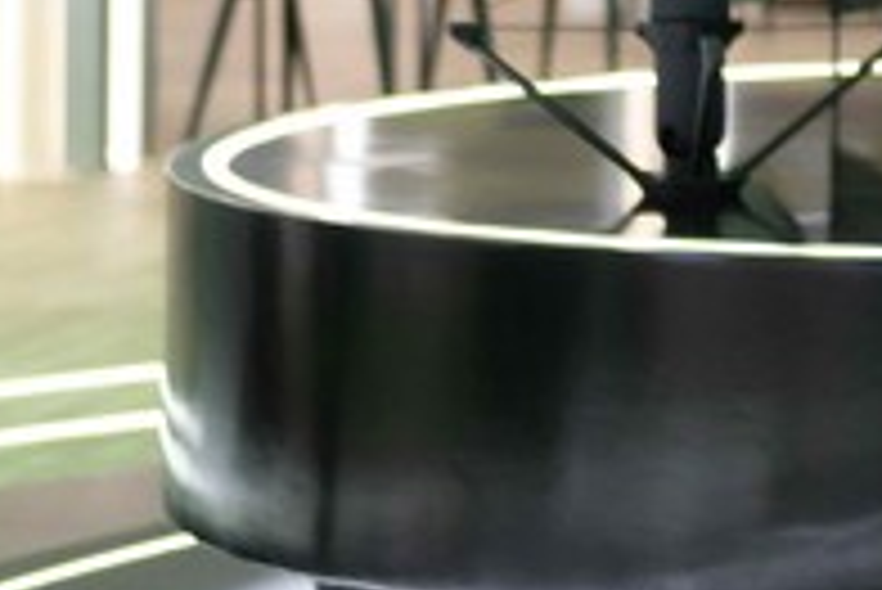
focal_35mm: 214
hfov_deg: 8.5
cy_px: -81
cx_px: 2300
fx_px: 5247
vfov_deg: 6.4
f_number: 1.2
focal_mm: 35
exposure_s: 1/200
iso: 200
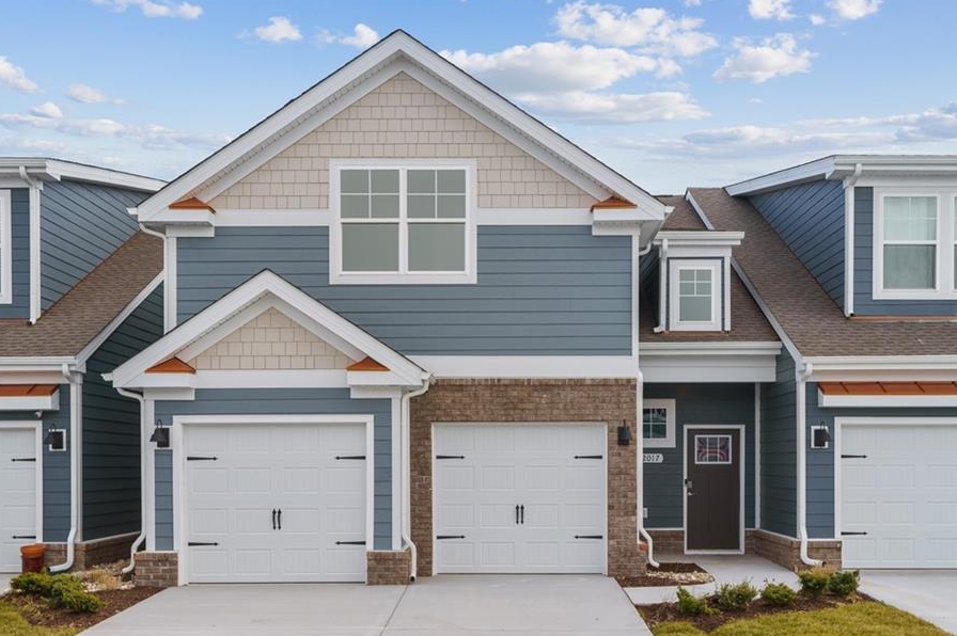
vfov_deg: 33.3
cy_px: 356
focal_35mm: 40
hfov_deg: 48.4
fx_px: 1063
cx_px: 429
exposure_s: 1/250
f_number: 6.3
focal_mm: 35
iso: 160
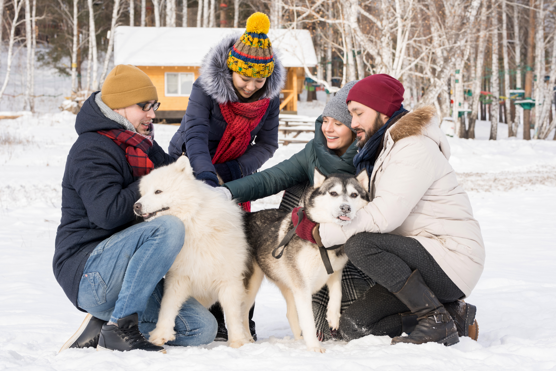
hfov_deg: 23.9
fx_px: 1313
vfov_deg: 16.1
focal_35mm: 85
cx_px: 278
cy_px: 186
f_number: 7.1
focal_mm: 85
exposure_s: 1/250
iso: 320
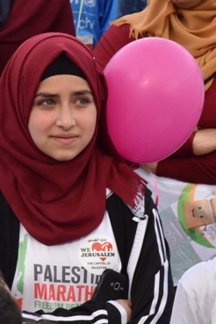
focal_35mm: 311
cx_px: 60
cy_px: 121
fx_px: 2799
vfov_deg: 6.6
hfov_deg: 4.4
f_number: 14
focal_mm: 112
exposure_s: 1/800
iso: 2500
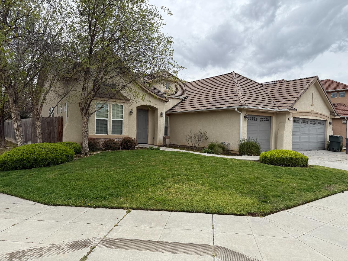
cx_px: 174
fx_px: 241
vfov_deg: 56.8
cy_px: 130
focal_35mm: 24
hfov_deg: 71.6
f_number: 1.78
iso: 100
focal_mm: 6.76
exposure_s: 1/4405
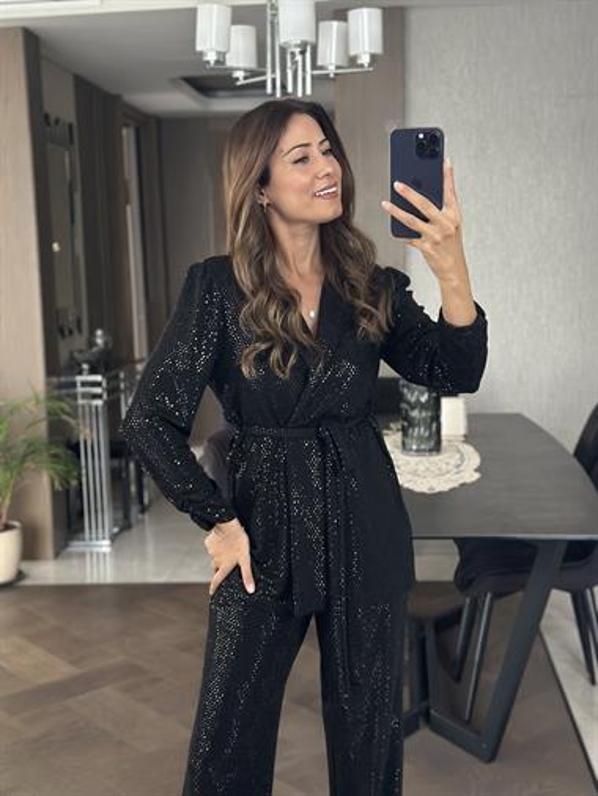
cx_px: 299
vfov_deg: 39.6
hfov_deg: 30.3
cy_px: 398
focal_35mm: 48
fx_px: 1105
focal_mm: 6.86
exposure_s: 1/42
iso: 400
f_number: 1.78
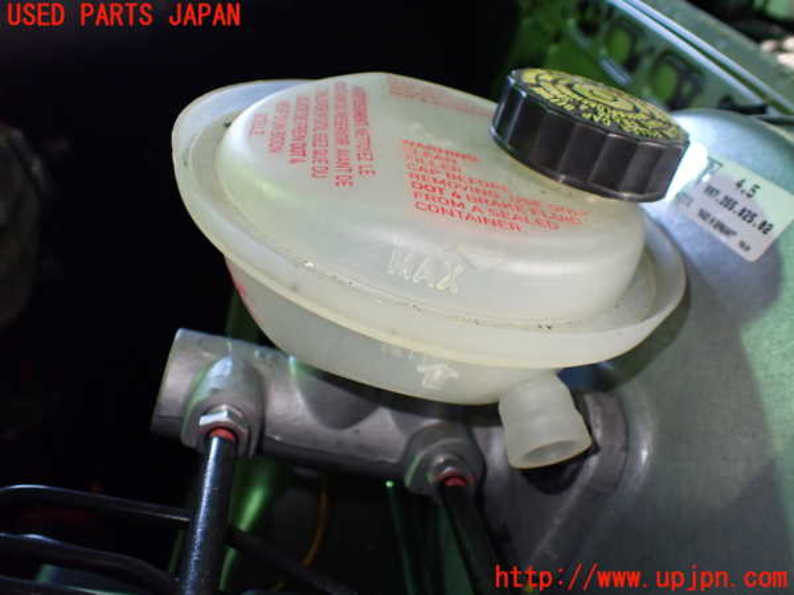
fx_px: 688
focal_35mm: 30
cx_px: 397
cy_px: 298
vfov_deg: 46.8
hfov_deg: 60.0
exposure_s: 1/125
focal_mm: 5.4
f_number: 2.3
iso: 500
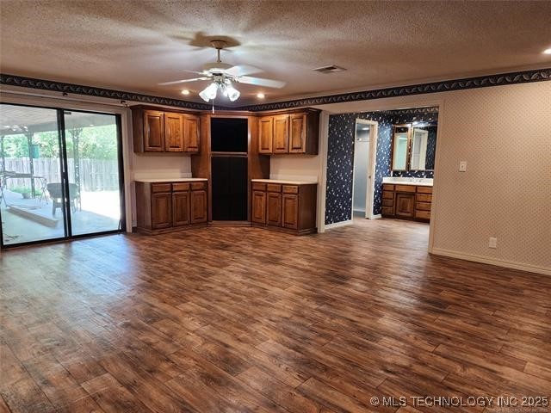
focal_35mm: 23
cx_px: 276
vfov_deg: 58.9
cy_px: 206
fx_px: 366
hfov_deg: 73.9
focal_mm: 6.4
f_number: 1.8
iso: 640
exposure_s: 1/120
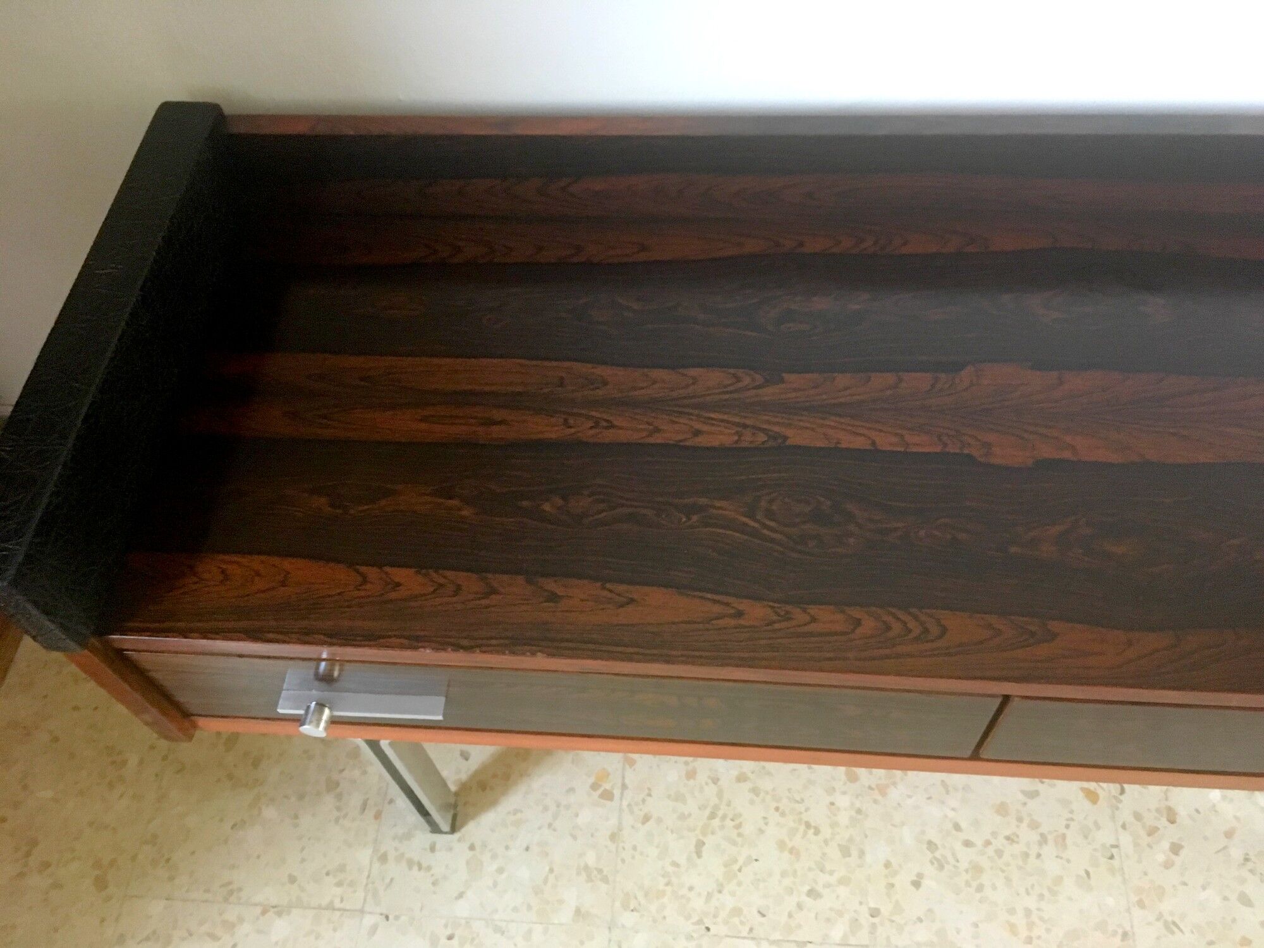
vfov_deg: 48.2
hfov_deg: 61.7
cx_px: 632
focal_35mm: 29
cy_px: 474
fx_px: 1059
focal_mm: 4.15
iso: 200
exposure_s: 1/17
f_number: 2.2
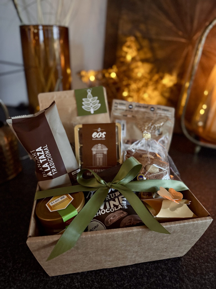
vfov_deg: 71.6
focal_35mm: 24
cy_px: 144
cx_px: 108
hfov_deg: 56.8
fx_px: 200
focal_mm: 6.76
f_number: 1.78
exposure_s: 1/25
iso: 1000
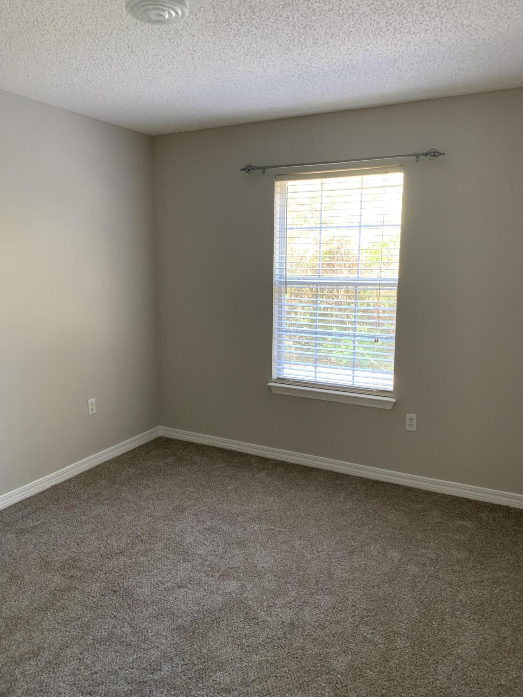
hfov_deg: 53.1
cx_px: 262
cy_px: 348
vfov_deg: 67.3
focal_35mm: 26
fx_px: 524
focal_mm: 4.25
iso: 250
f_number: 1.8
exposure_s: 1/60
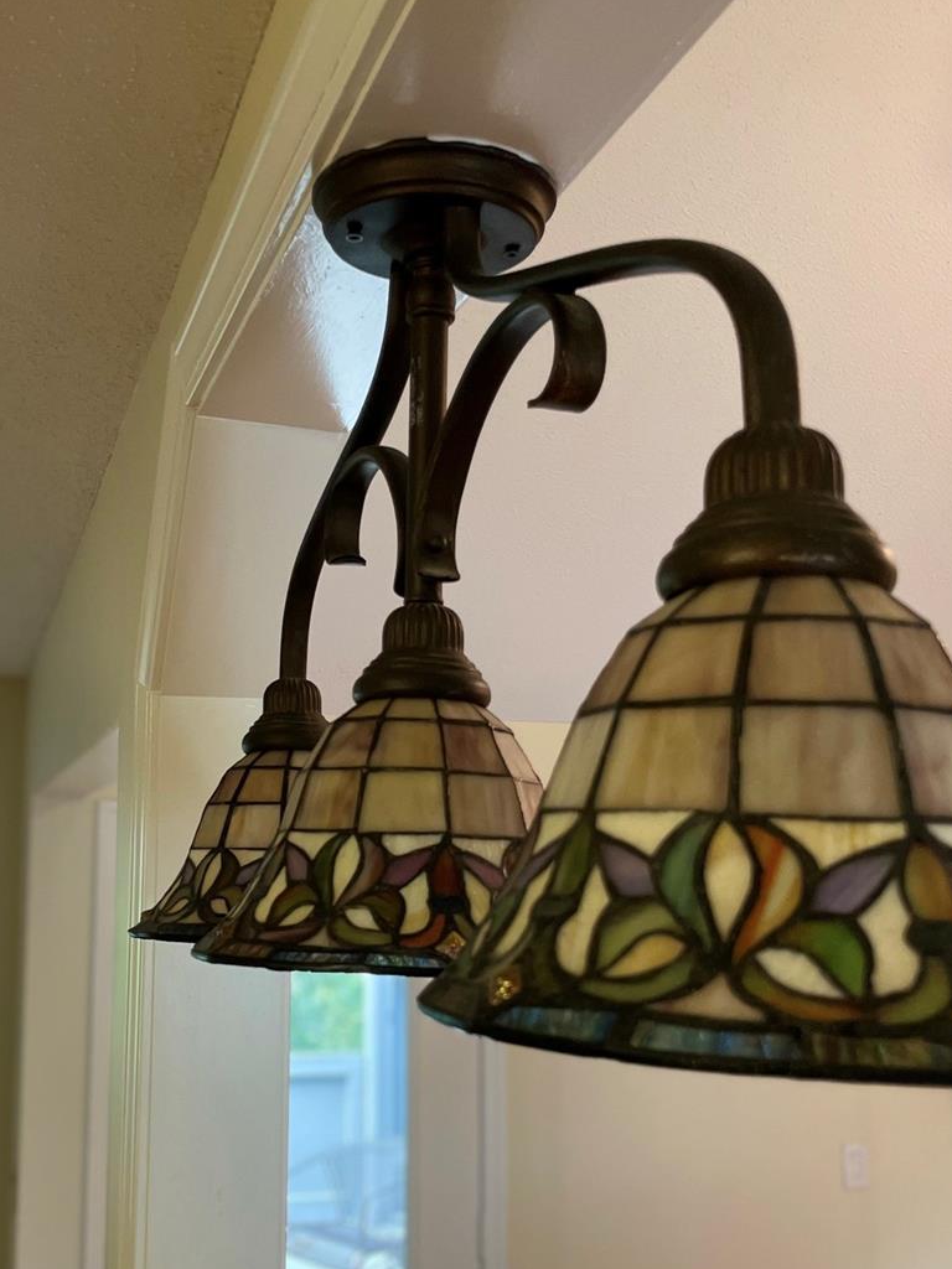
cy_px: 747
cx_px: 355
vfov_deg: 47.6
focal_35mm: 39
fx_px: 1430
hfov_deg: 36.6
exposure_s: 1/60
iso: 80
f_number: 1.6
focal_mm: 4.2
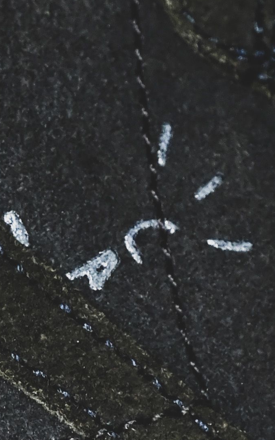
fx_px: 4759
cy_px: 342
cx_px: 13
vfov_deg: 5.3
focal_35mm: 397
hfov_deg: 3.3
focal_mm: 70
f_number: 4
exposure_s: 1/125
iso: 1600
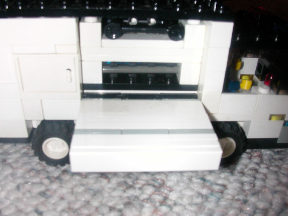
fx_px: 308
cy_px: 108
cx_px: 144
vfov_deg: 38.7
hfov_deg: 50.1
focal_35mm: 37
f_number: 4.5
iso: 100
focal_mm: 5.6
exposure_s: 1/59.9
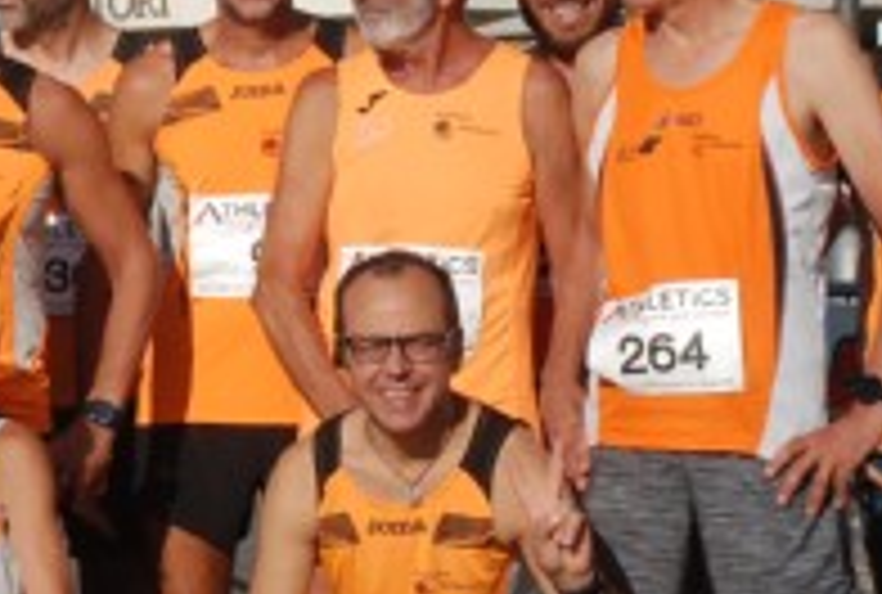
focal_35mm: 284
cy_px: 214
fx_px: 6979
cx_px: -220
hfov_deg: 7.2
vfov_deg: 4.9
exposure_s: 1/2500
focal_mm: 62
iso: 1000
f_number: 9
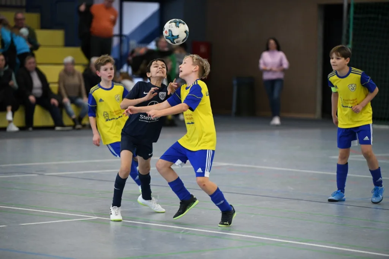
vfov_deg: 8.6
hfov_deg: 12.8
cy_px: 130
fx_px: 1728
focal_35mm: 160
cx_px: 194
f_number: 2.8
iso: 8000
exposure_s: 1/1600
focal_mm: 160
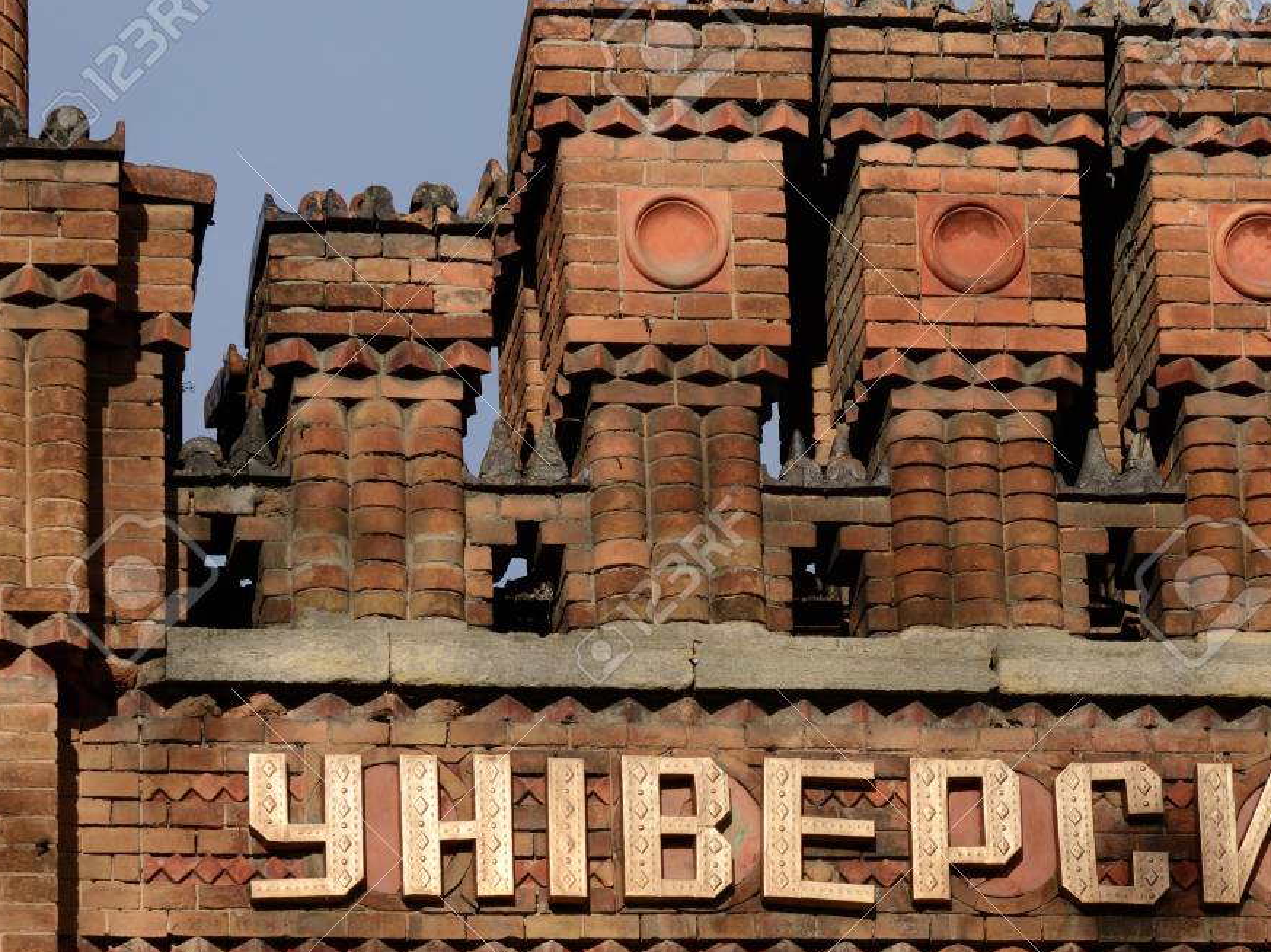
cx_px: 932
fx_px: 7083
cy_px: 528
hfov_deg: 10.2
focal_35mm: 193
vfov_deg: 7.7
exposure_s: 1/400
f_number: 11
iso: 200
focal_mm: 90
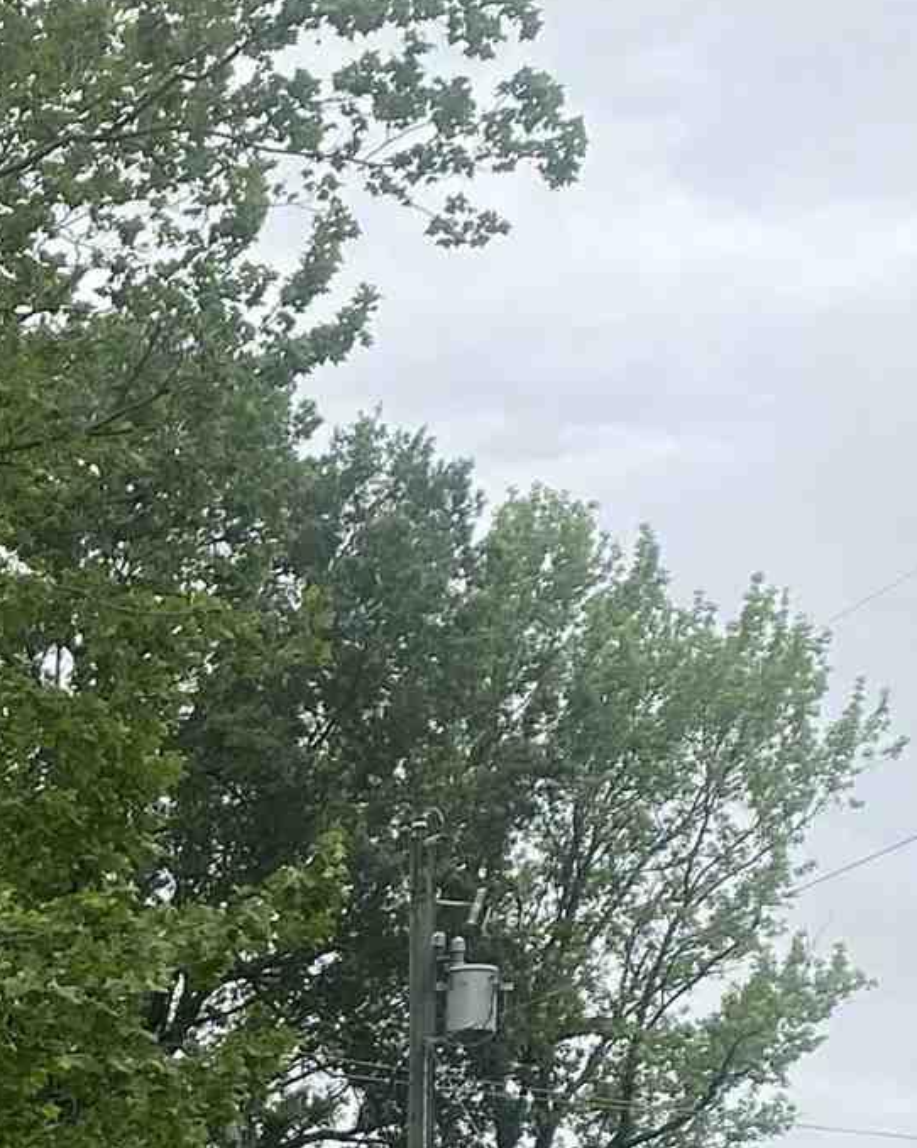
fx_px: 3903
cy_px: 1803
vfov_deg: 15.3
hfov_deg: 12.2
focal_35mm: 115
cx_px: -795
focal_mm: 4.25
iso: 32
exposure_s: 1/728
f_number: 1.8
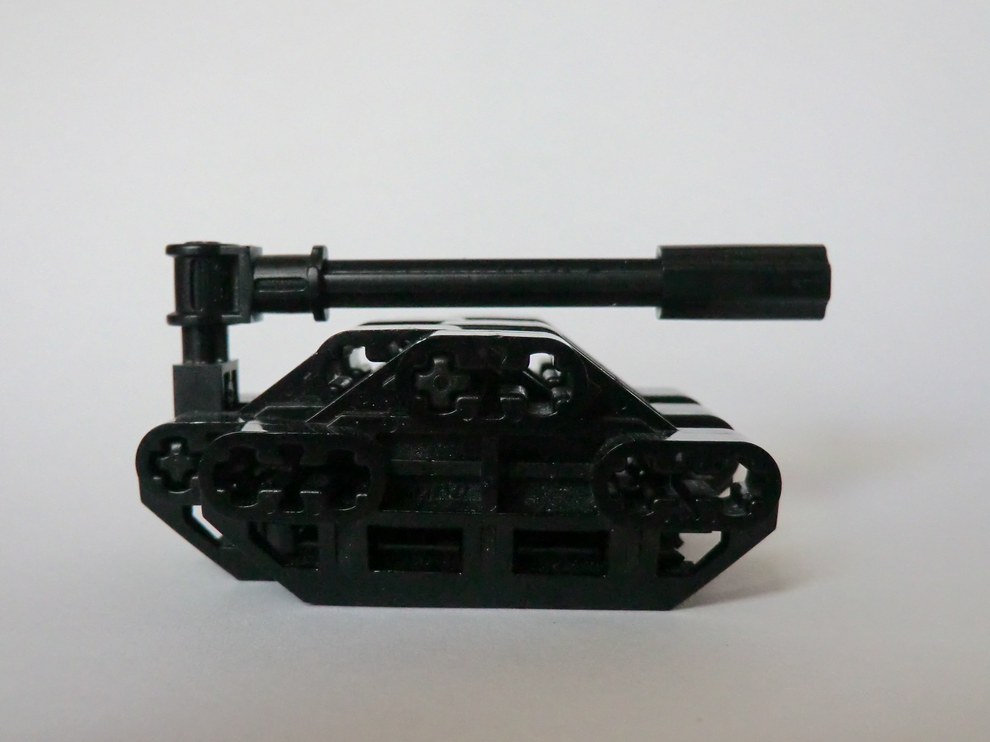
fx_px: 1087
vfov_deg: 37.7
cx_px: 487
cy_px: 395
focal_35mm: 38
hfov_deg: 49.0
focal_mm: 6.1
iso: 500
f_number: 3.6
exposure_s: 1/60
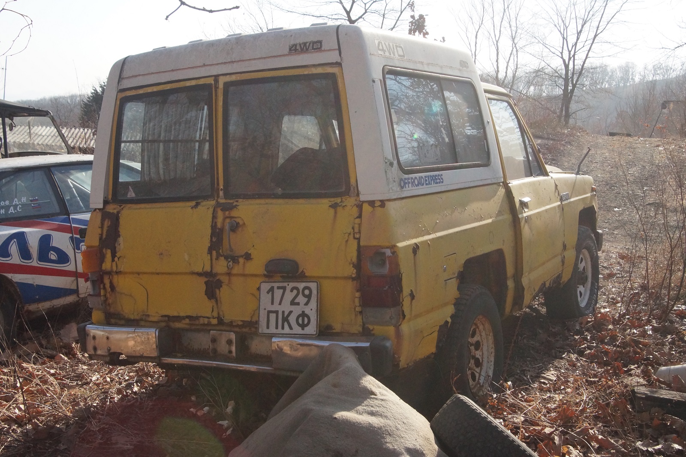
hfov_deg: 46.4
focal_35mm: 42
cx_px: 343
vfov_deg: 31.9
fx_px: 800
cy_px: 228
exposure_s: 1/1600
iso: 1600
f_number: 10
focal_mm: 28
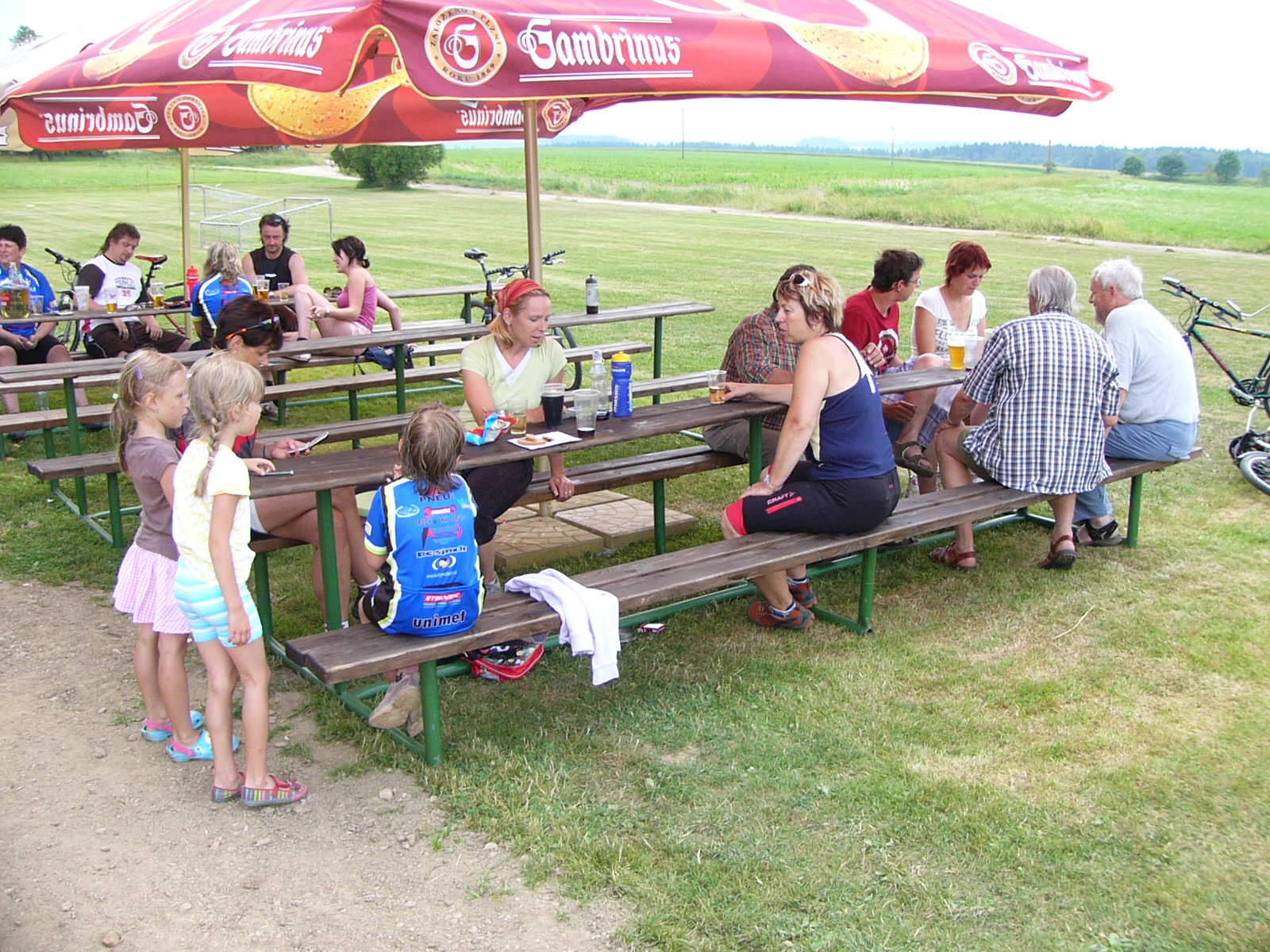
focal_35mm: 35
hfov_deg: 52.6
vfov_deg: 40.7
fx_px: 1284
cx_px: 635
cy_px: 476
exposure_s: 1/160
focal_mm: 4.6
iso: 50
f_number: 2.8
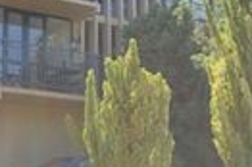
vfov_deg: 12.6
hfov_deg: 18.9
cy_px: 30
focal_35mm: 108
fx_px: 755
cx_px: 135
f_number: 5.6
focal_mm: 20
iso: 100
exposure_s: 1/125
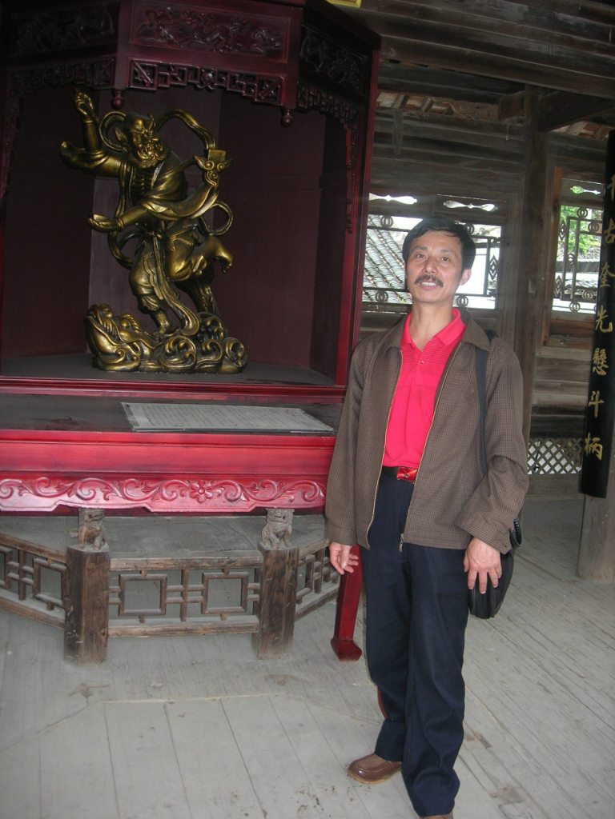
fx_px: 900
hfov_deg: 37.7
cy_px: 410
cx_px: 308
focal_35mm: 38
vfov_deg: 49.0
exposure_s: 1/60.1
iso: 72
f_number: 2.8
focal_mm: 7.8
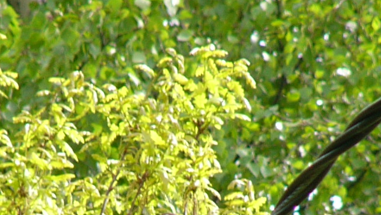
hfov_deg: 1.9
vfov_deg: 1.1
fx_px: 11541
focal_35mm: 1142
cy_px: 285
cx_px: 175
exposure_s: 1/160
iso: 50
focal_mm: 55.2
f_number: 4
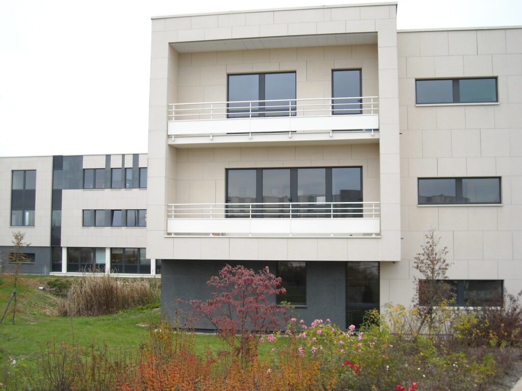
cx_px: 261
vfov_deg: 32.9
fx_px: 664
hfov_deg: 42.9
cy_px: 196
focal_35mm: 44
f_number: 3.1
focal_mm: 7.1
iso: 100
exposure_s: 1/250
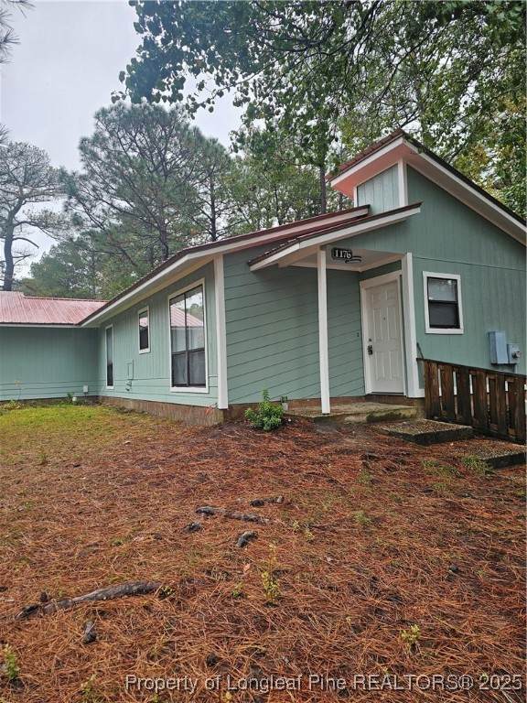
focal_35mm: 23
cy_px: 352
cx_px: 264
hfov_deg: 58.9
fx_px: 467
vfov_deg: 73.9
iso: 16
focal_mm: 6.3
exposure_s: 1/120
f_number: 1.7
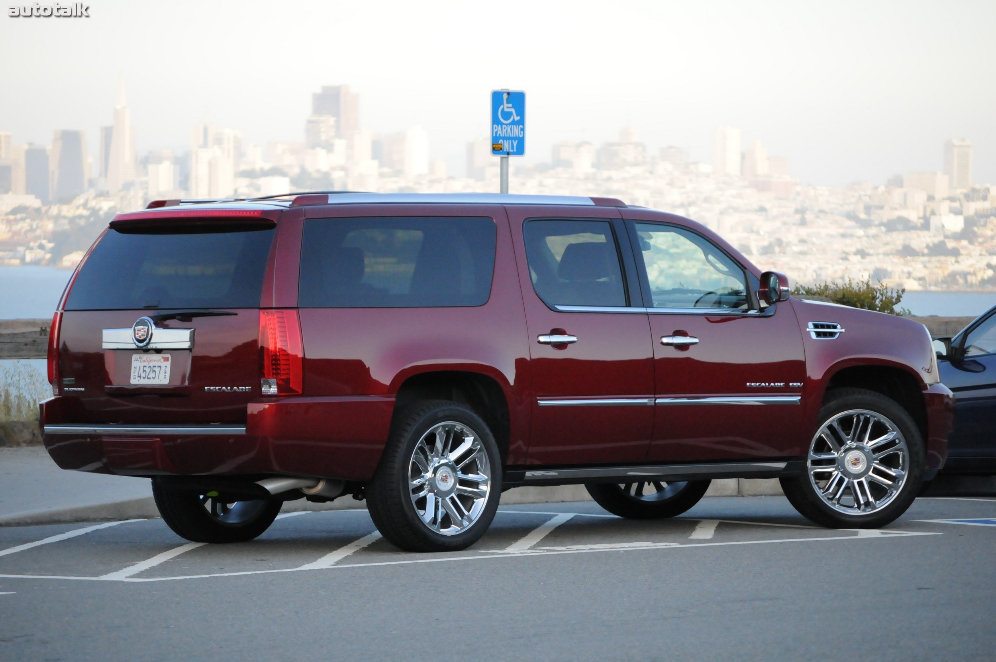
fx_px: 4809
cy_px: 331
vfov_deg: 7.9
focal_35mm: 174
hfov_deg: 11.8
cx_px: 498
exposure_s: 1/1250
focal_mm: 116
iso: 2000
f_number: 5
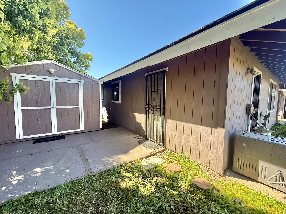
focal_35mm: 14
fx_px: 116
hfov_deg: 102.1
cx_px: 143
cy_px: 107
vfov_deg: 85.7
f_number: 2.2
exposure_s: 1/419
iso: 64
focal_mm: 2.22
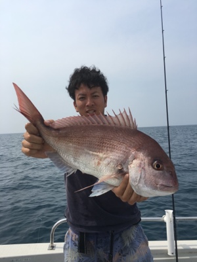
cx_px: 98
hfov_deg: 48.2
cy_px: 131
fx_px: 220
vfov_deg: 61.7
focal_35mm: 29
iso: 25
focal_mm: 4.15
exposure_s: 1/1972
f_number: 2.2
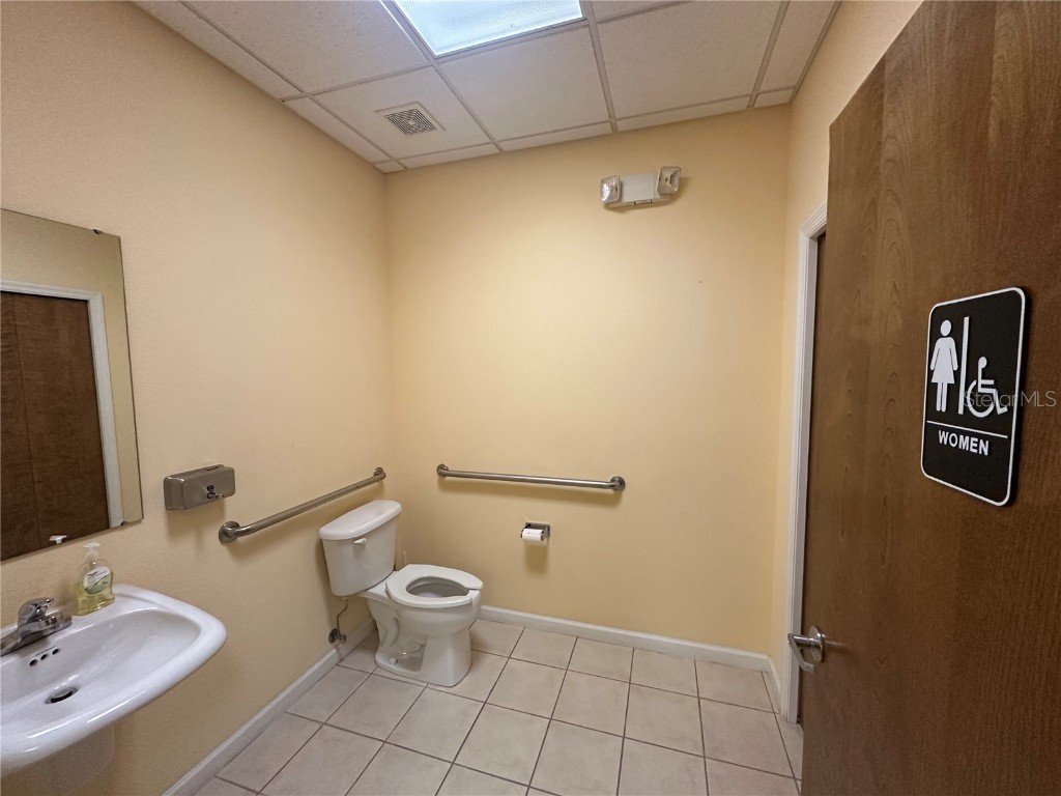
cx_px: 530
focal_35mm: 14
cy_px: 398
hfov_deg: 102.1
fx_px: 429
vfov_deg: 85.7
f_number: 2.2
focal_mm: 2.22
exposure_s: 1/120
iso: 250
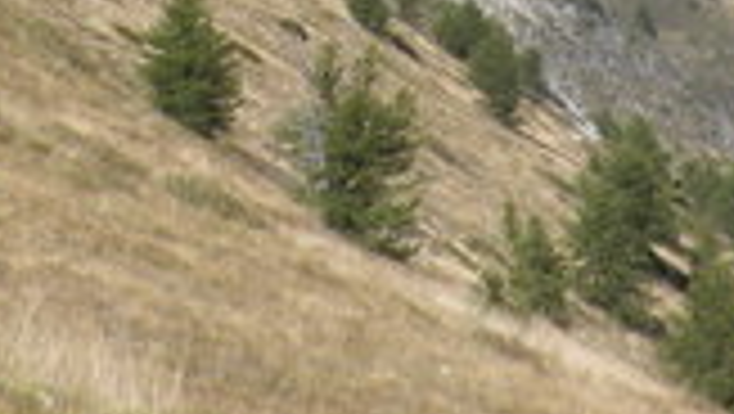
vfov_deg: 7.9
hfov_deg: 14.9
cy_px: -554
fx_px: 2805
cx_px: 495
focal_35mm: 144
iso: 64
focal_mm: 6.3
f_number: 5.6
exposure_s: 1/320
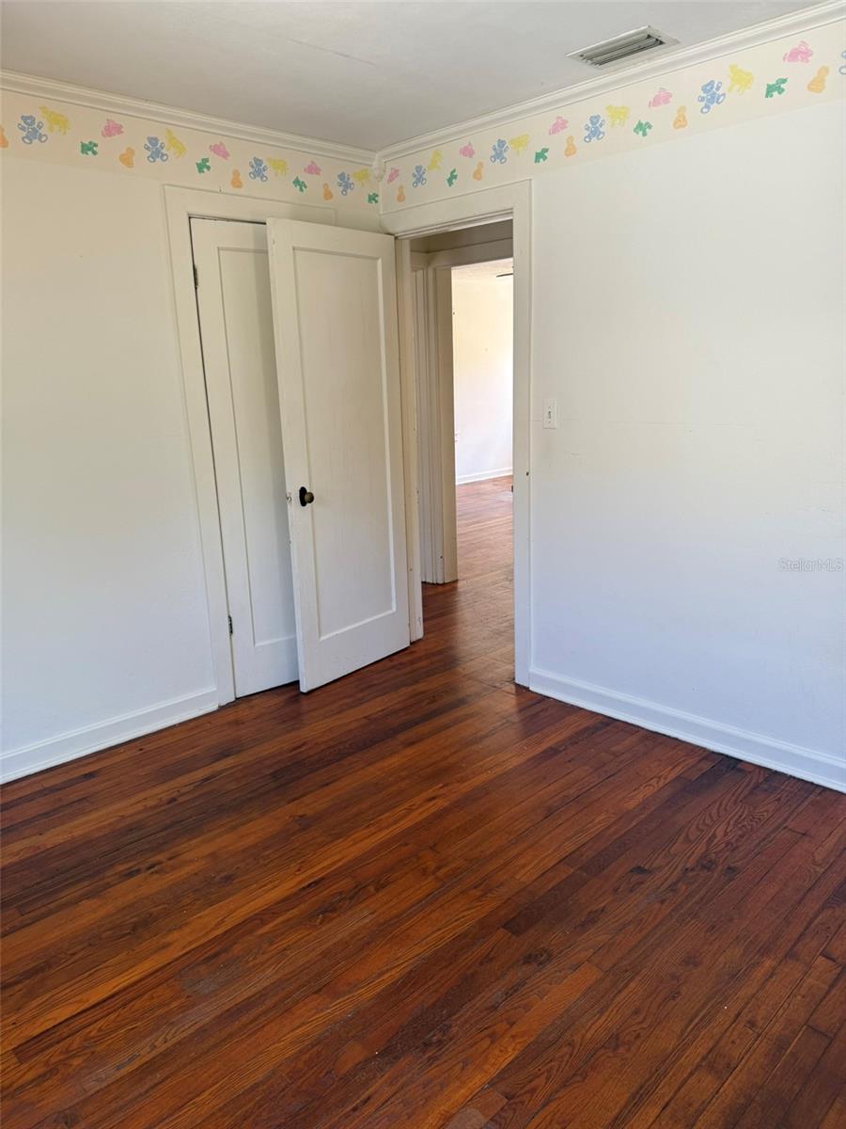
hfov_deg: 56.8
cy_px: 564
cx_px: 423
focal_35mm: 24
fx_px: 782
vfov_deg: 71.6
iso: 80
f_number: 1.78
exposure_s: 1/121
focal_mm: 6.76
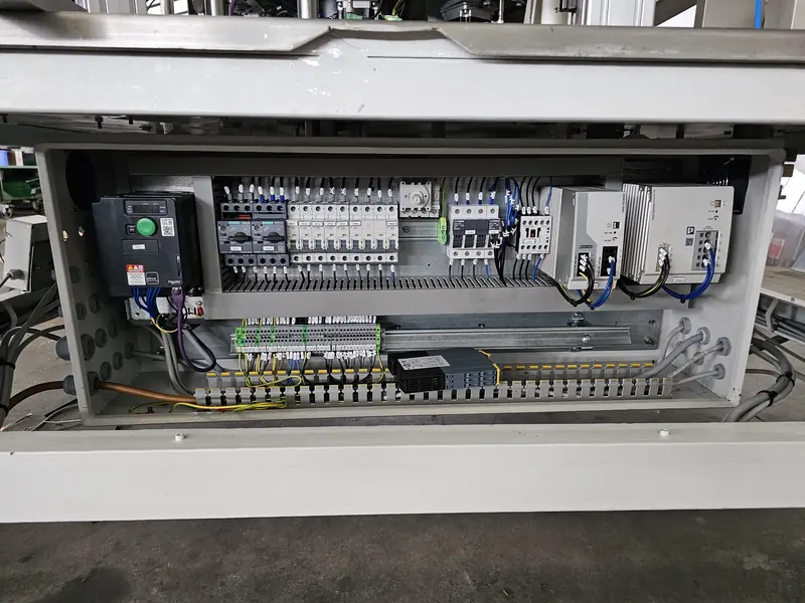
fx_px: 535
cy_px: 302
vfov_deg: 58.9
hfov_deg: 73.9
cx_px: 402
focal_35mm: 23
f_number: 1.7
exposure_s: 1/200
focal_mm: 6.3
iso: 800
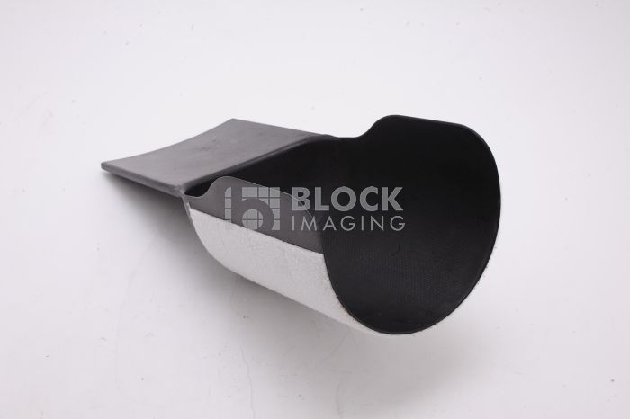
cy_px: 210
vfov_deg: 27.0
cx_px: 315
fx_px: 875
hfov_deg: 39.6
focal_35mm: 50
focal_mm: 50
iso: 320
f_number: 16
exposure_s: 1/125
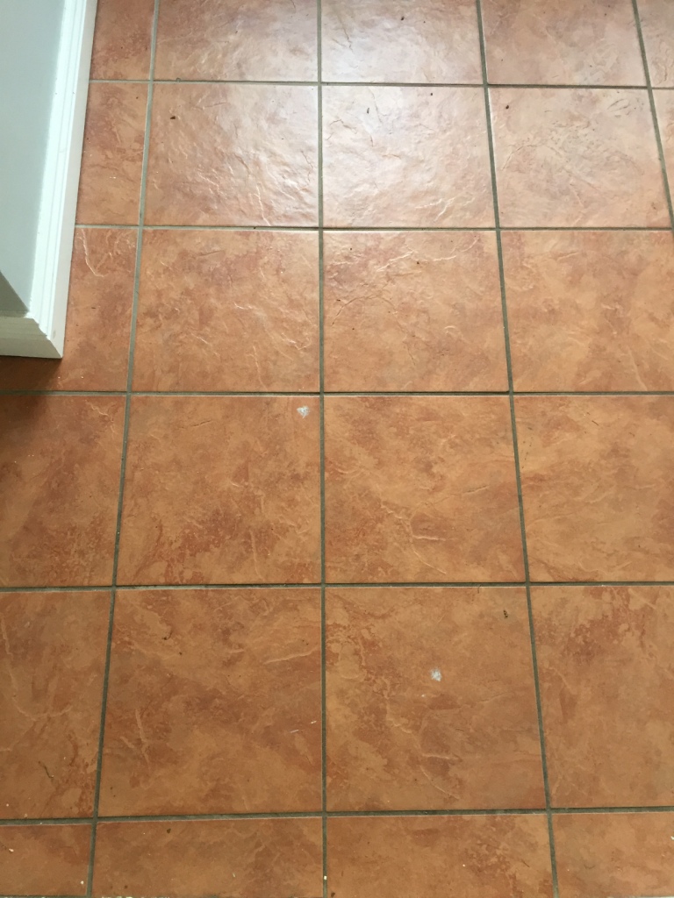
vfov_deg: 61.7
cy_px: 449
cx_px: 337
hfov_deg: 48.2
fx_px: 753
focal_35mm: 29
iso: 100
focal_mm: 4.15
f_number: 2.2
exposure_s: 1/33
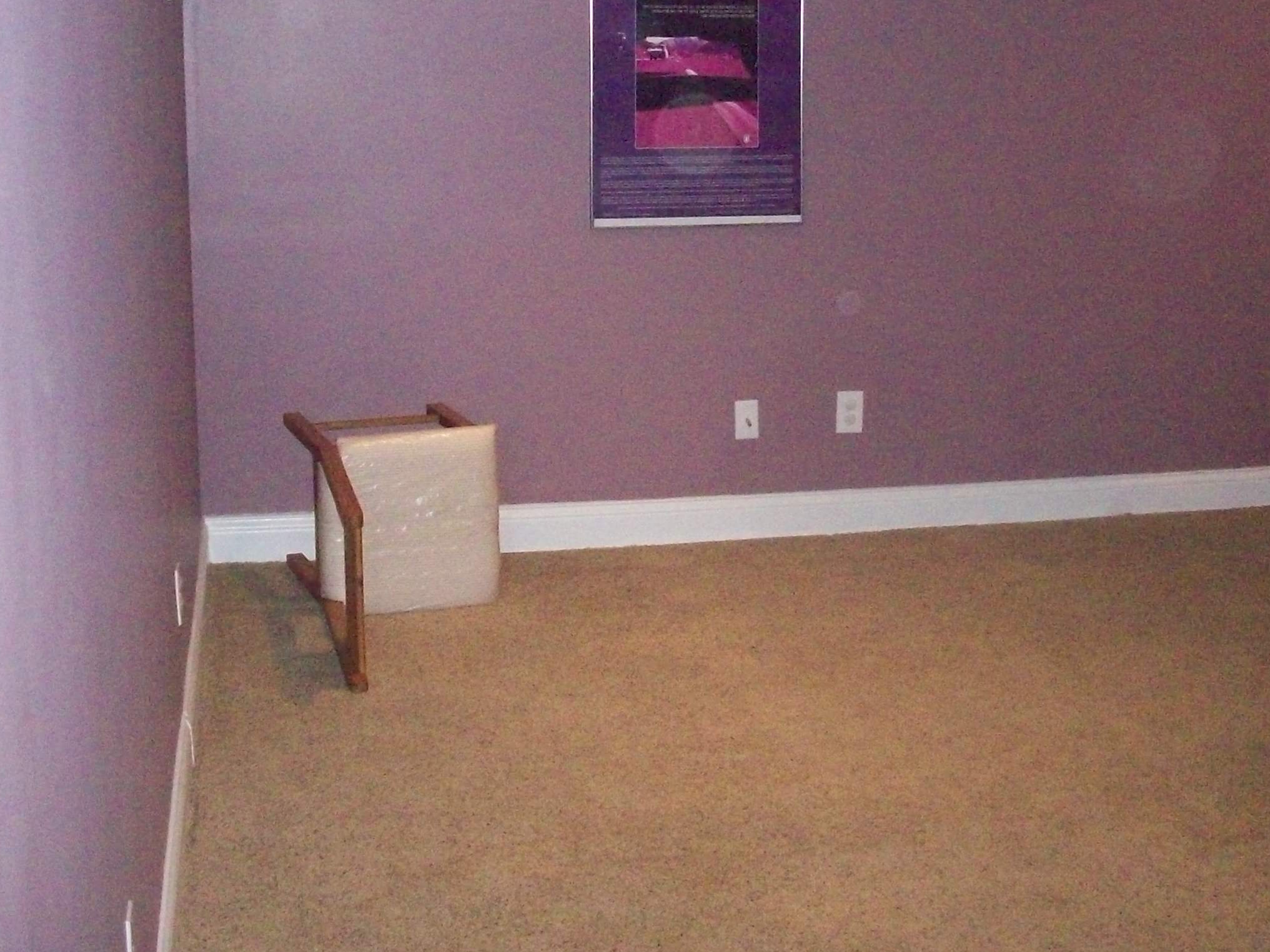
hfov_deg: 32.2
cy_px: 240
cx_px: 635
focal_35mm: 60
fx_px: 2201
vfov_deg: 24.2
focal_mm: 6.2
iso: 400
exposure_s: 1/128
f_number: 2.8
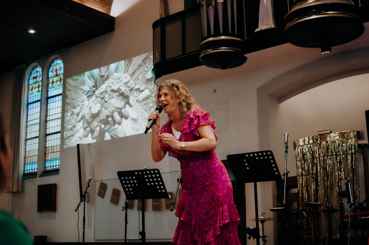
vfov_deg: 25.7
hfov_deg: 37.9
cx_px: 184
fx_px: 538
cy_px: 122
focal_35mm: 52
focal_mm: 35
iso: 500
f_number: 1.8
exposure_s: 1/100
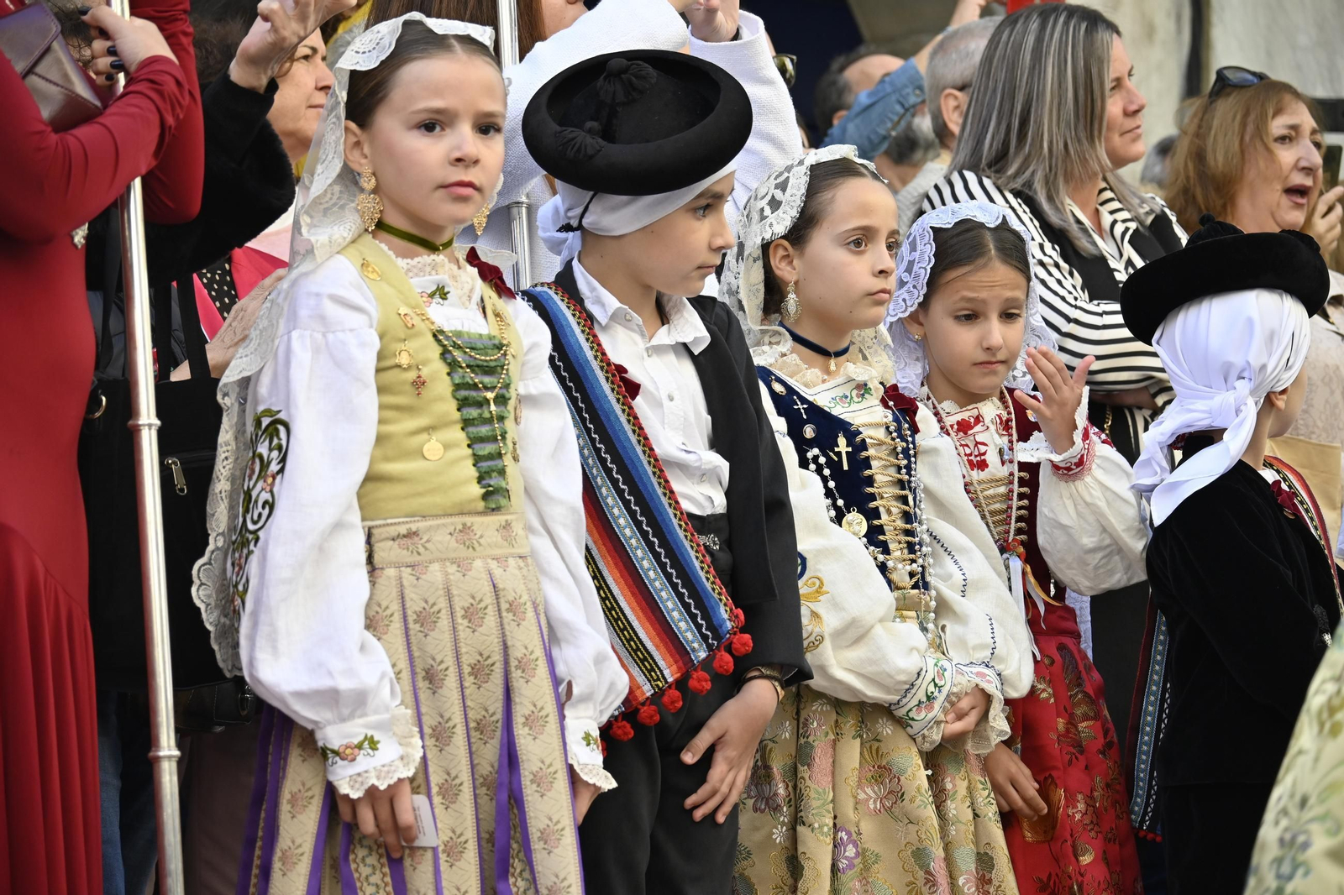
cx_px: 672
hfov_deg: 16.7
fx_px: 4591
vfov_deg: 11.1
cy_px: 448
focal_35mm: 123
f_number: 5.6
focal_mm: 82
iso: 500
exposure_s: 1/320
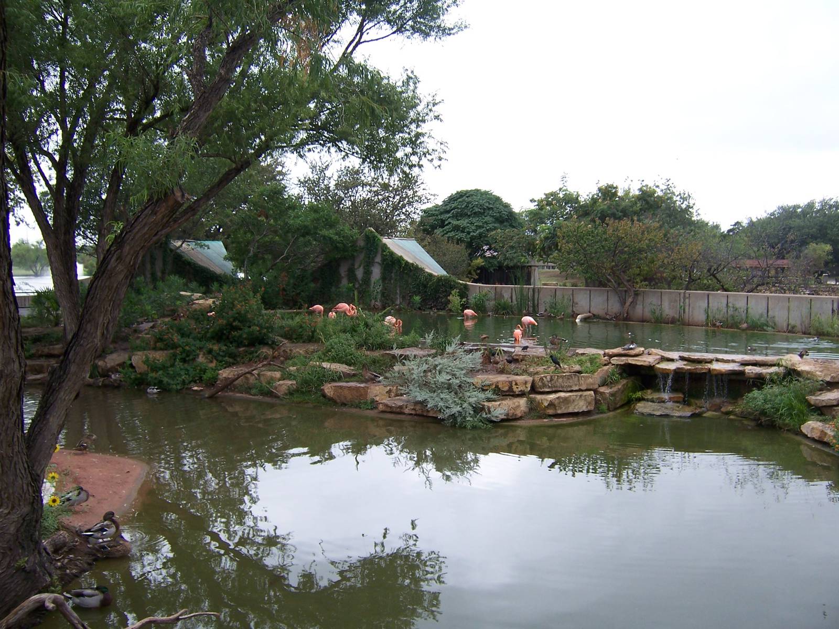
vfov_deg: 42.9
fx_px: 800
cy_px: 314
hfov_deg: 55.4
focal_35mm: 33
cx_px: 420
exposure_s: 1/180
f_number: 3.4
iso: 80
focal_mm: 5.5
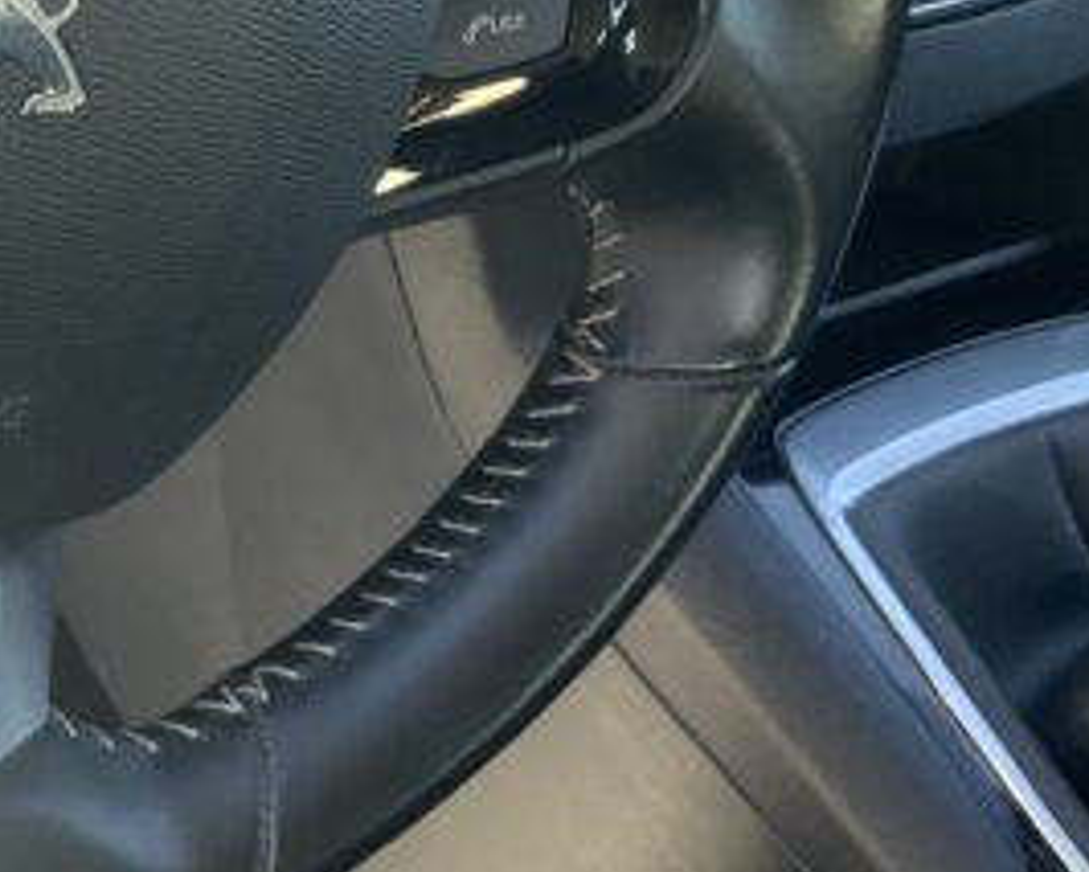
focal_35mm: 85
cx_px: 61
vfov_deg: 17.6
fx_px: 2741
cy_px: -29
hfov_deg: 21.8
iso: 64
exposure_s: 1/100
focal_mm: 3
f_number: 1.8
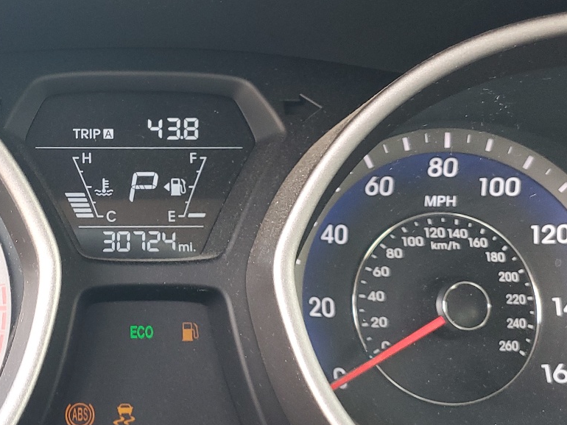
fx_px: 885
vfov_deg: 27.0
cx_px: 96
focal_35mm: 54
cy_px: 218
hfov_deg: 34.2
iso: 95
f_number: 1.5
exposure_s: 1/120
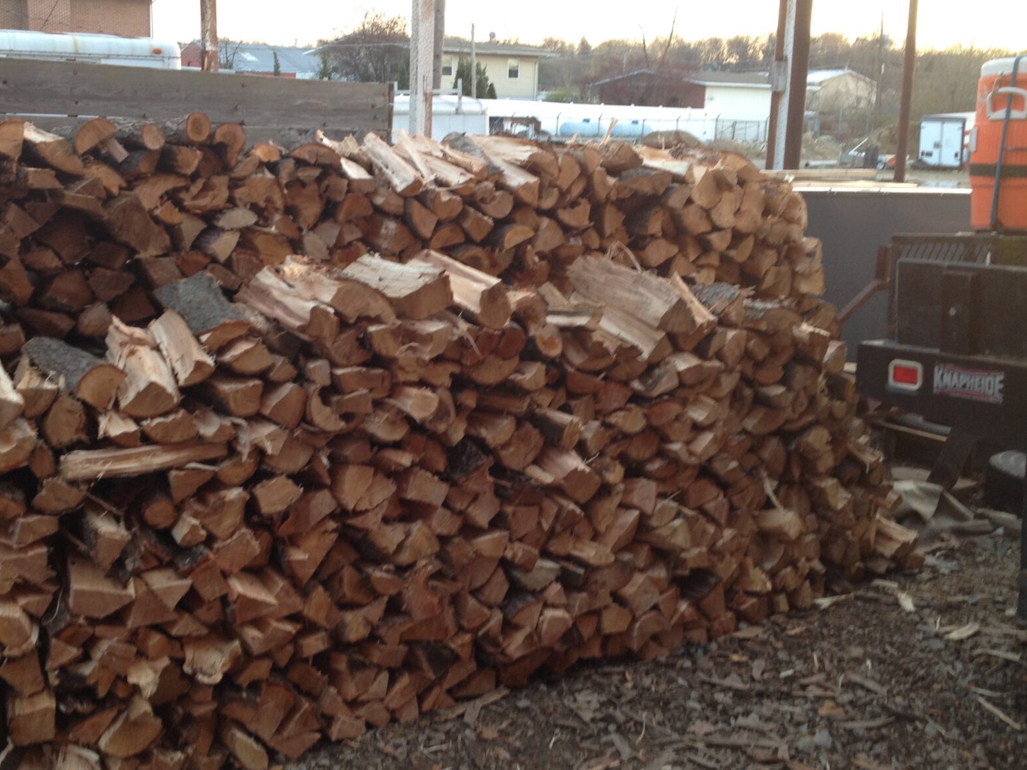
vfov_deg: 31.5
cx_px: 456
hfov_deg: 41.2
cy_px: 396
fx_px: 1365
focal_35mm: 46
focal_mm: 4.28
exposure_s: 1/30
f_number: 2.4
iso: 50
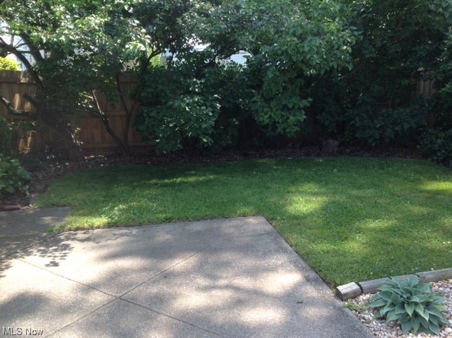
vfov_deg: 40.6
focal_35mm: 35
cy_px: 169
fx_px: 456
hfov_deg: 52.7
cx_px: 226
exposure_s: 1/299
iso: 50
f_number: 2.4
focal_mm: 4.28
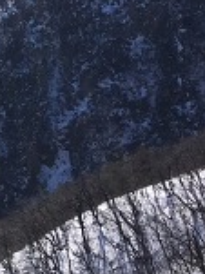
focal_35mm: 123
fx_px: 973
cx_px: -312
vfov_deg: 15.9
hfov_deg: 10.2
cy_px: 49
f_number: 2.2
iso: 25
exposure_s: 1/2137
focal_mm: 4.15
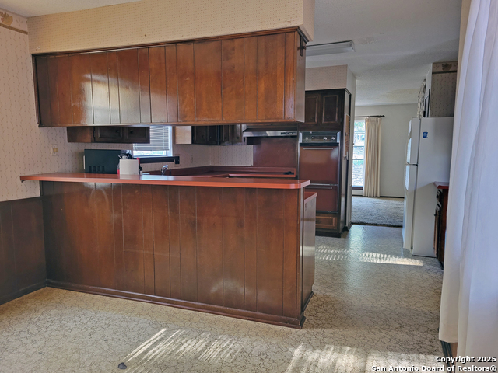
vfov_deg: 53.1
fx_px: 374
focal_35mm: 26
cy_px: 186
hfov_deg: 67.3
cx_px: 249
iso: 250
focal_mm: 5.4
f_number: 1.8
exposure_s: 1/40
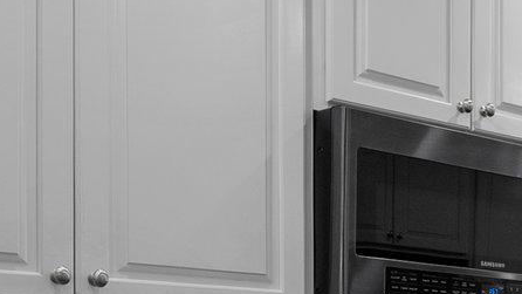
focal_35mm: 77
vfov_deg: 14.9
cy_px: 405
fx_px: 1066
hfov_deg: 22.1
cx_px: 812
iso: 320
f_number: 8
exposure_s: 1/6
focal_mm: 16
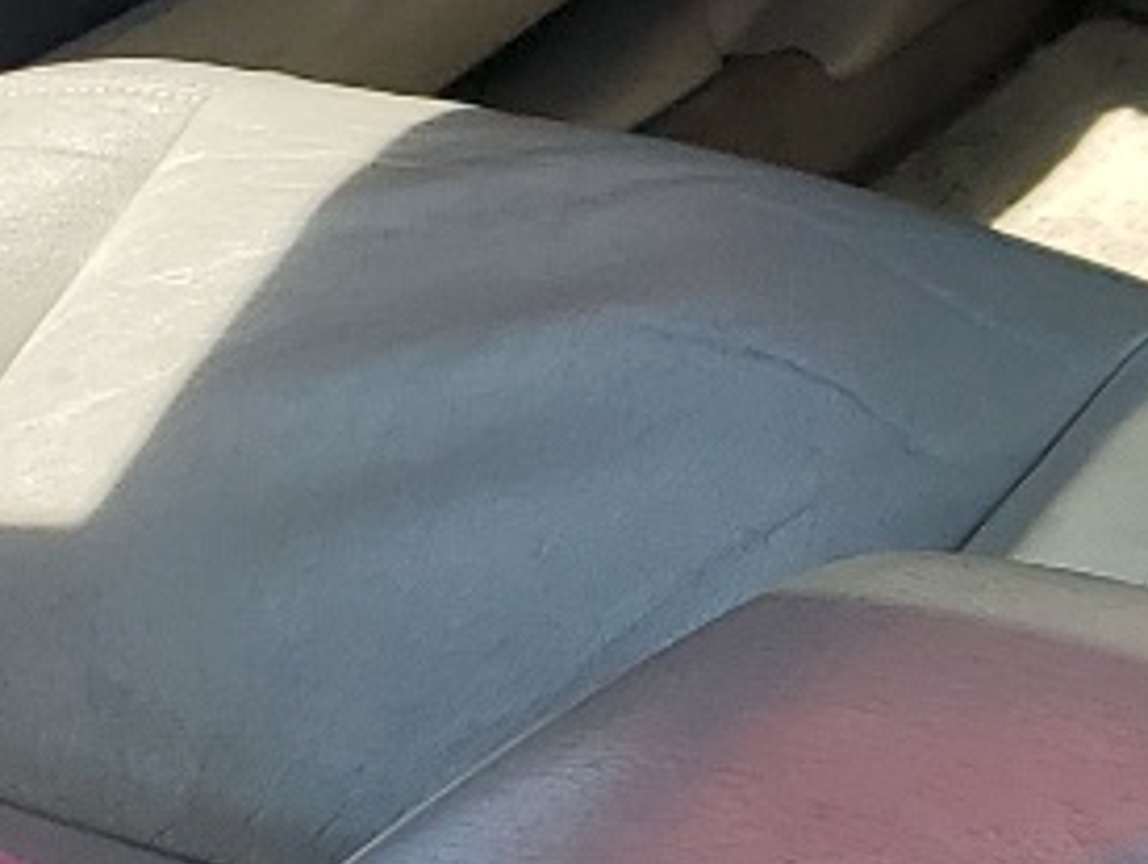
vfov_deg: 9.8
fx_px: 5014
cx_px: 1975
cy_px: 530
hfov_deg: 12.1
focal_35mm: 151
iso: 50
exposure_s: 1/500
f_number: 1.5
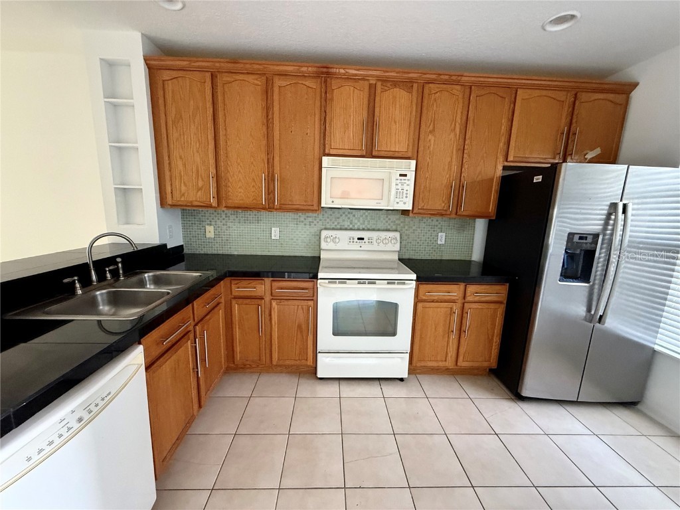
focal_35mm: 14
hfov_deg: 102.1
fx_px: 275
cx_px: 340
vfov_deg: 85.7
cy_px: 255
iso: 500
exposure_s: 1/60
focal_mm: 2.22
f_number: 2.2
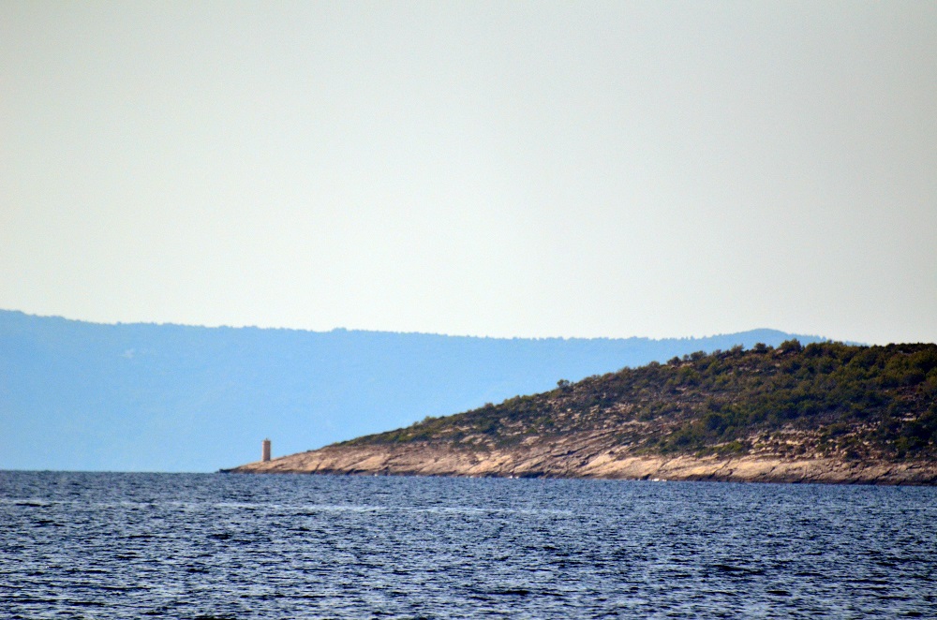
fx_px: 11686
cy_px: 310
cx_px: 468
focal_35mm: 450
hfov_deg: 4.6
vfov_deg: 3.0
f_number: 5.6
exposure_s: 1/8000
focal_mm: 300
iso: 1000
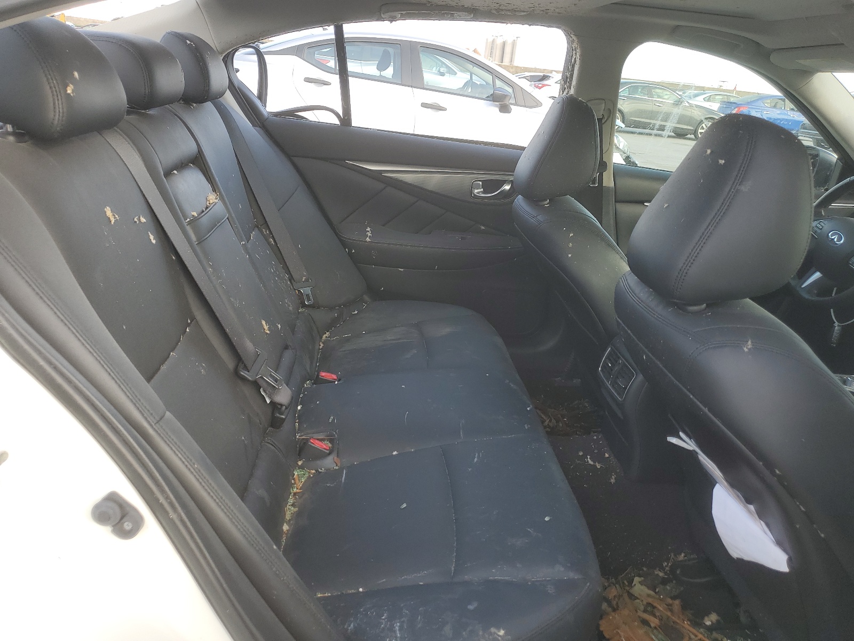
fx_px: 641
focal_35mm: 26
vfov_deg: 53.1
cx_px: 427
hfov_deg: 67.3
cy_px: 320
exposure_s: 1/370
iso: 50
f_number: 1.5
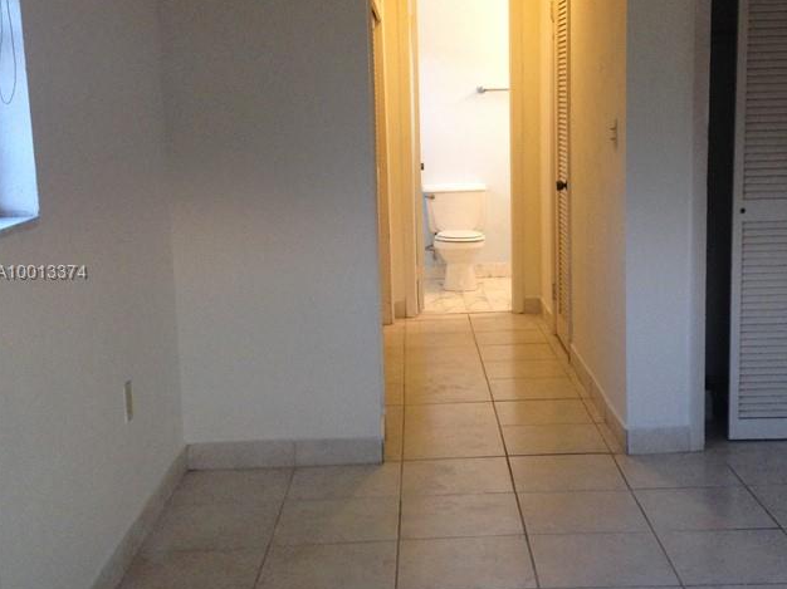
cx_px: 475
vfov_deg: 27.0
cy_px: 274
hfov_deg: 35.4
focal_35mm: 54
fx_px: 1227
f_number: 2.4
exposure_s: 1/20
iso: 200
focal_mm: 4.12
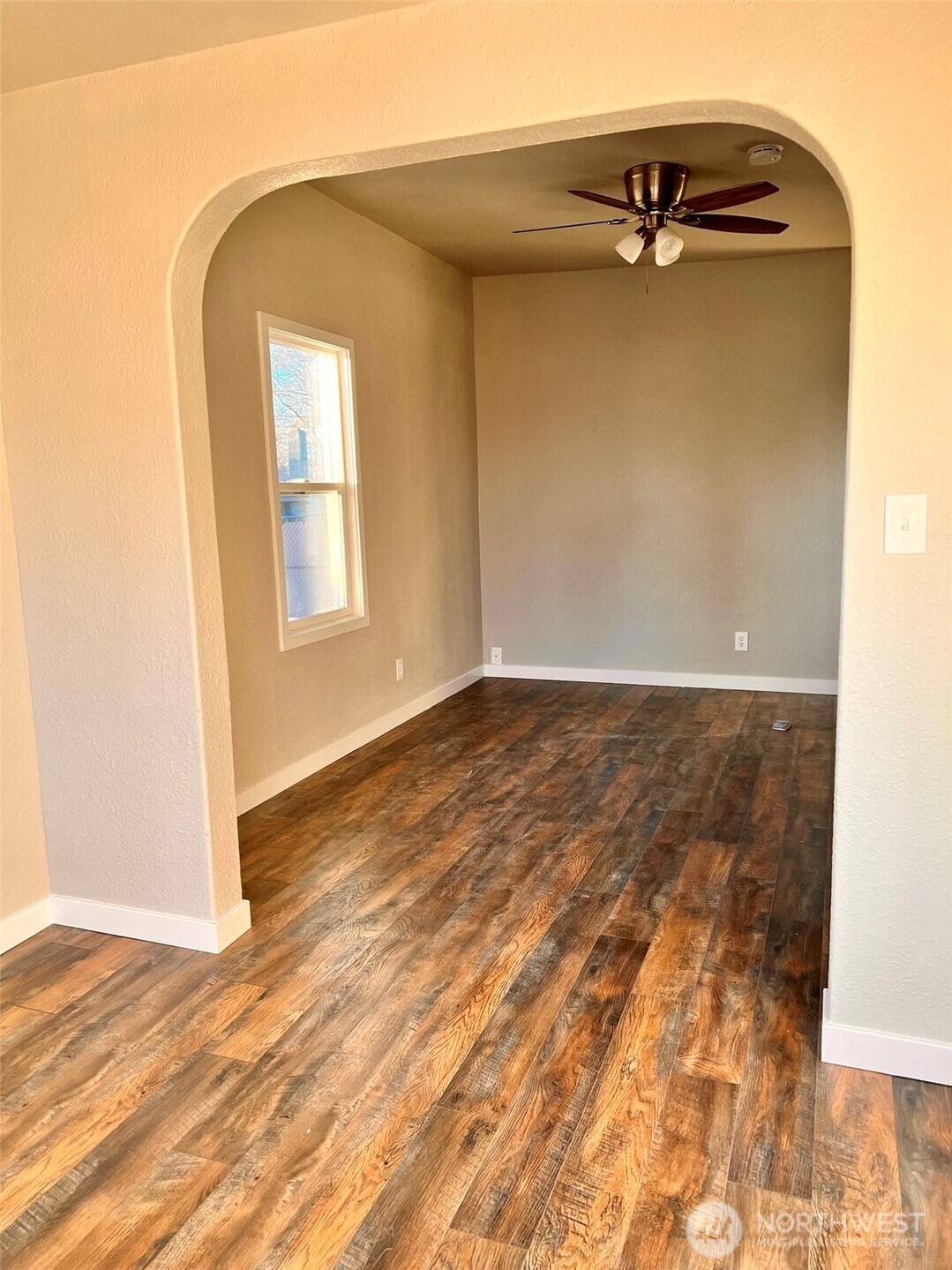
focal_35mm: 26
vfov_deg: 67.3
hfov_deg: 53.1
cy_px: 635
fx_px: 954
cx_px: 476
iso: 100
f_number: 1.5
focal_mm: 5.7
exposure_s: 1/121
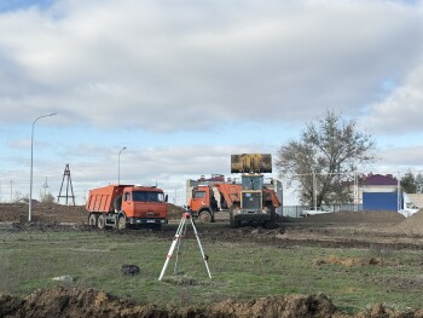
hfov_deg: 39.6
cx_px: 212
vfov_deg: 30.3
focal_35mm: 48
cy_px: 159
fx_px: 587
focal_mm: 6.76
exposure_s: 1/1543
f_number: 1.78
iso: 64
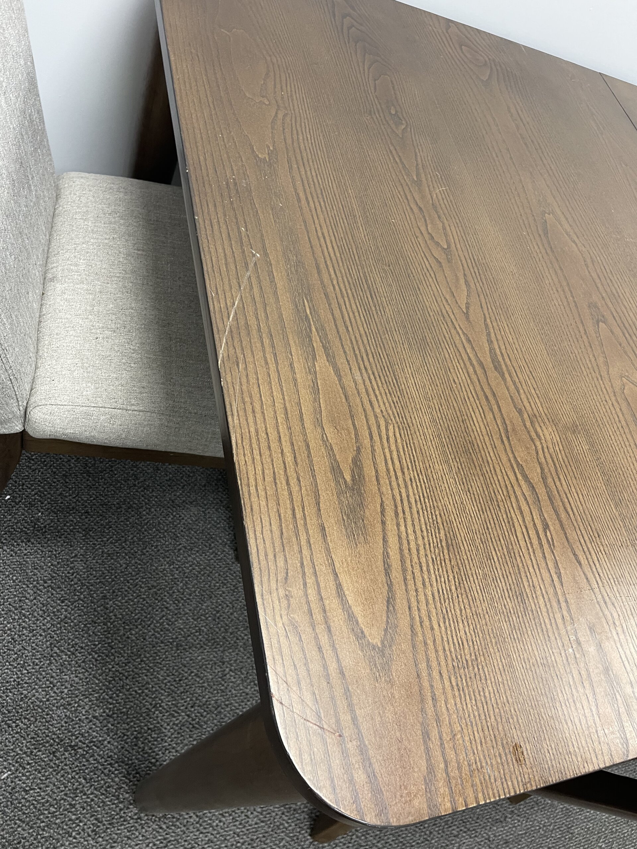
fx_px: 613
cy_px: 424
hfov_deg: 54.9
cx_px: 318
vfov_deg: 69.4
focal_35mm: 25
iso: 200
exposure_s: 1/60
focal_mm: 5.1
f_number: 1.6
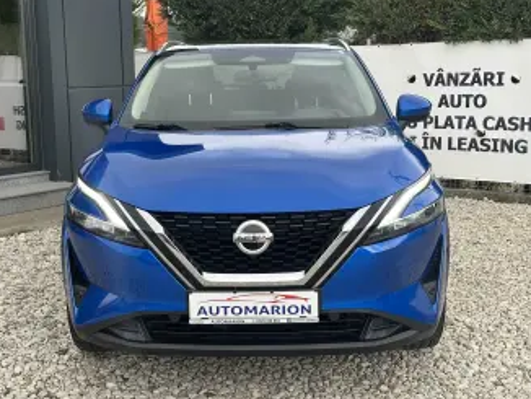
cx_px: 246
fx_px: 814
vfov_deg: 27.6
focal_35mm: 53
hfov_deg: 36.1
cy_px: 192
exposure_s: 1/395
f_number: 1.78
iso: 64
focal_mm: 6.86
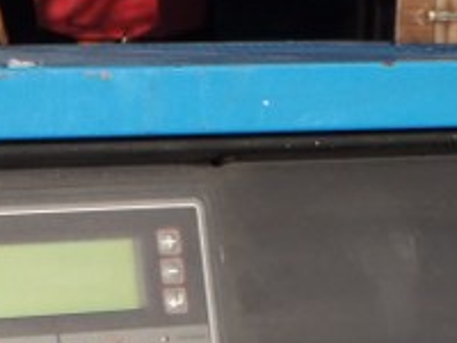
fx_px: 2588
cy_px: 583
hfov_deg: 10.1
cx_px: 78
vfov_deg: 7.4
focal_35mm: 196
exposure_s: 1/400
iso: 80
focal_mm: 8.89
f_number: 5.6
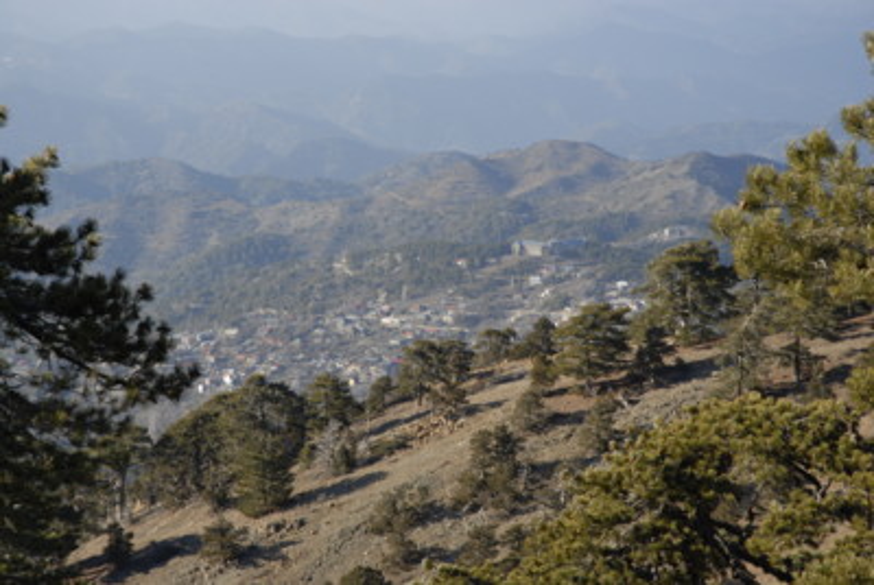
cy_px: 292
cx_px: 437
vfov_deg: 13.1
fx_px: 2553
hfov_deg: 19.4
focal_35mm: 105
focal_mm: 70
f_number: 7.1
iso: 100
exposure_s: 1/160
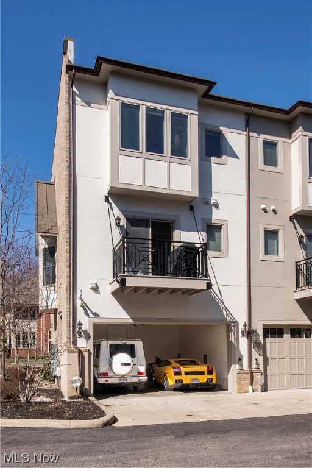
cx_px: 156
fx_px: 247
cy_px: 234
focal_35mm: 19
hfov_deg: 64.6
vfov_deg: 86.9
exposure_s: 1/60
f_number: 16
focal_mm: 19
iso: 100
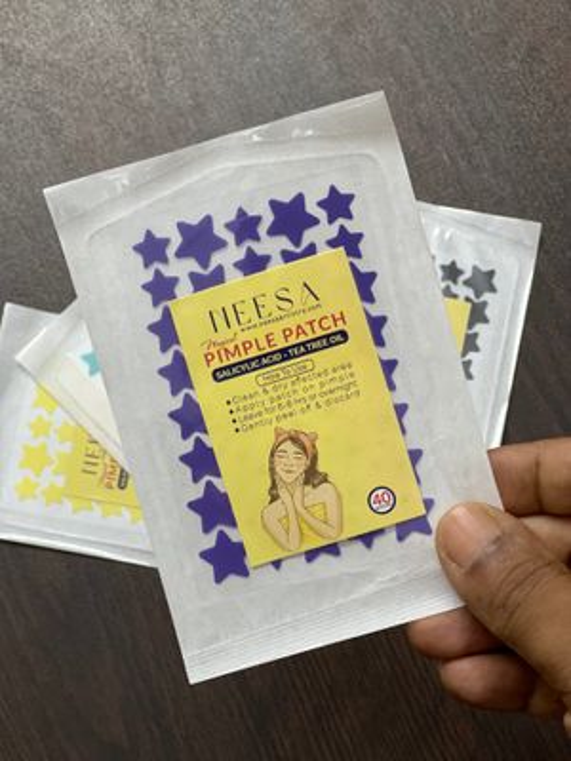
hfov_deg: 19.1
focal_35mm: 77
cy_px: 380
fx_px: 1694
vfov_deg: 25.3
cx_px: 286
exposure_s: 1/50
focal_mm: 9
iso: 160
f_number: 2.8
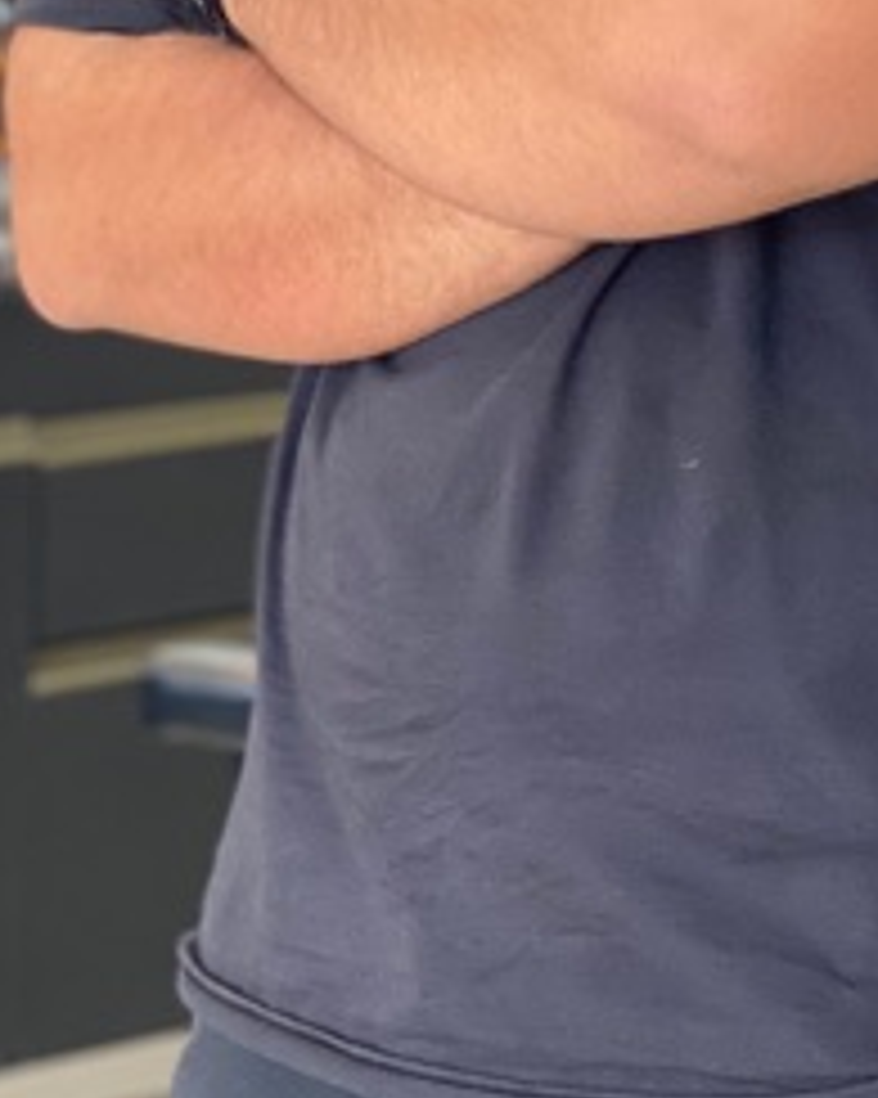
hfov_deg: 11.5
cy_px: -252
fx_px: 4323
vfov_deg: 14.0
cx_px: 747
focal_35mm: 133
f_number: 2
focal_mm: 6
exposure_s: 1/120
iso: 160
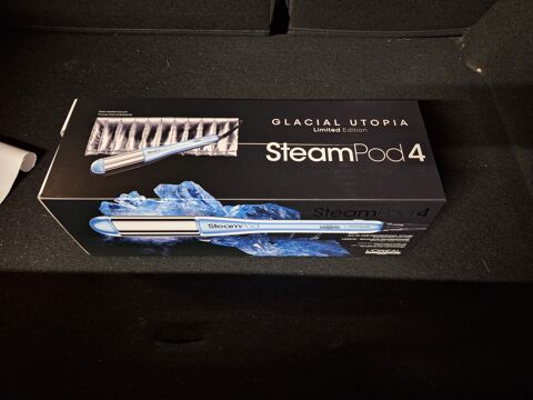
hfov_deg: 73.9
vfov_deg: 58.9
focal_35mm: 23
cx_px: 266
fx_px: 354
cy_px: 200
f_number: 1.8
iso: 400
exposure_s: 1/20
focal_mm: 5.54
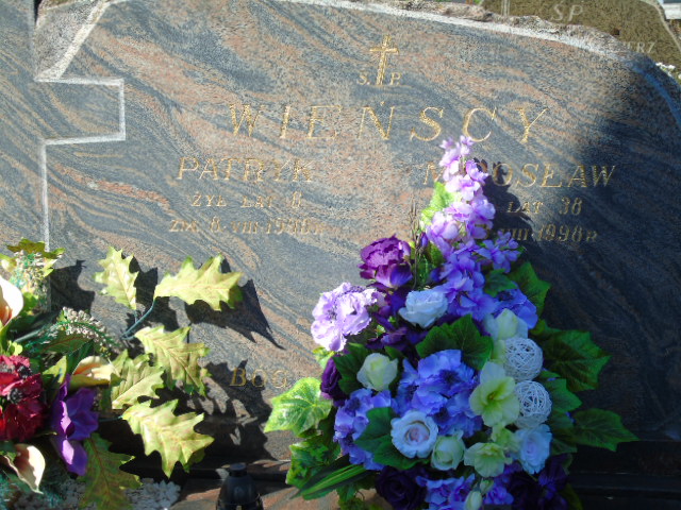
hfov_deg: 27.4
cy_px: 255
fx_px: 1397
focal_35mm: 71
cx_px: 340
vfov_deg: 20.7
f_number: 4.7
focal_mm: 13
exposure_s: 1/320
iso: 80
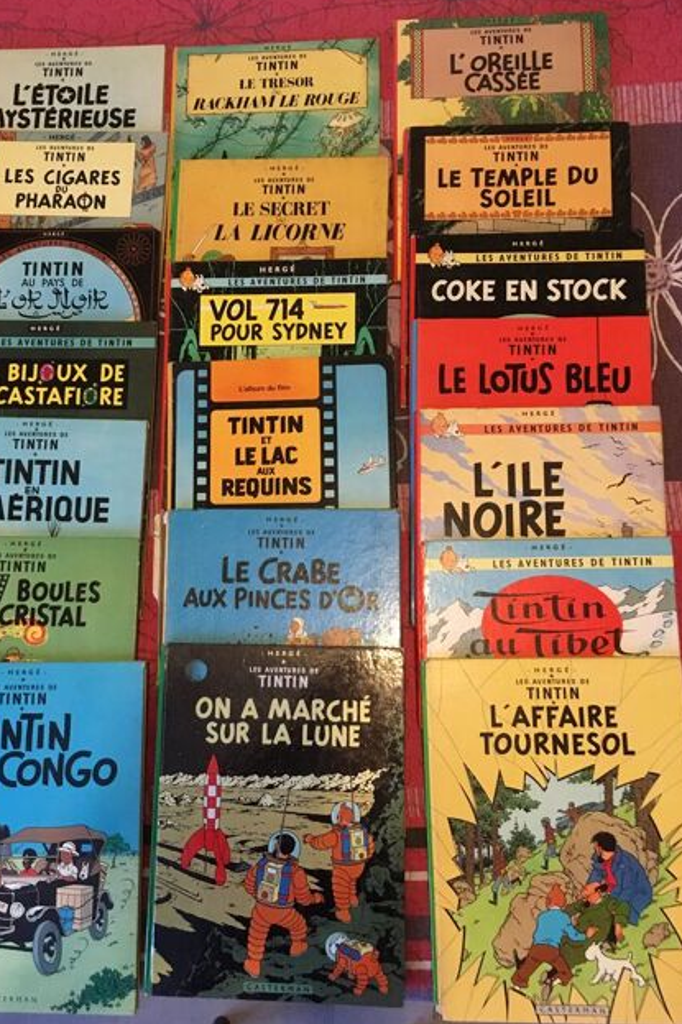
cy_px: 501
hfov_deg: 42.2
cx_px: 296
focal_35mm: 31
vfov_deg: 60.3
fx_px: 881
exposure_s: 1/25
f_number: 2.2
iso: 200
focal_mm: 4.15
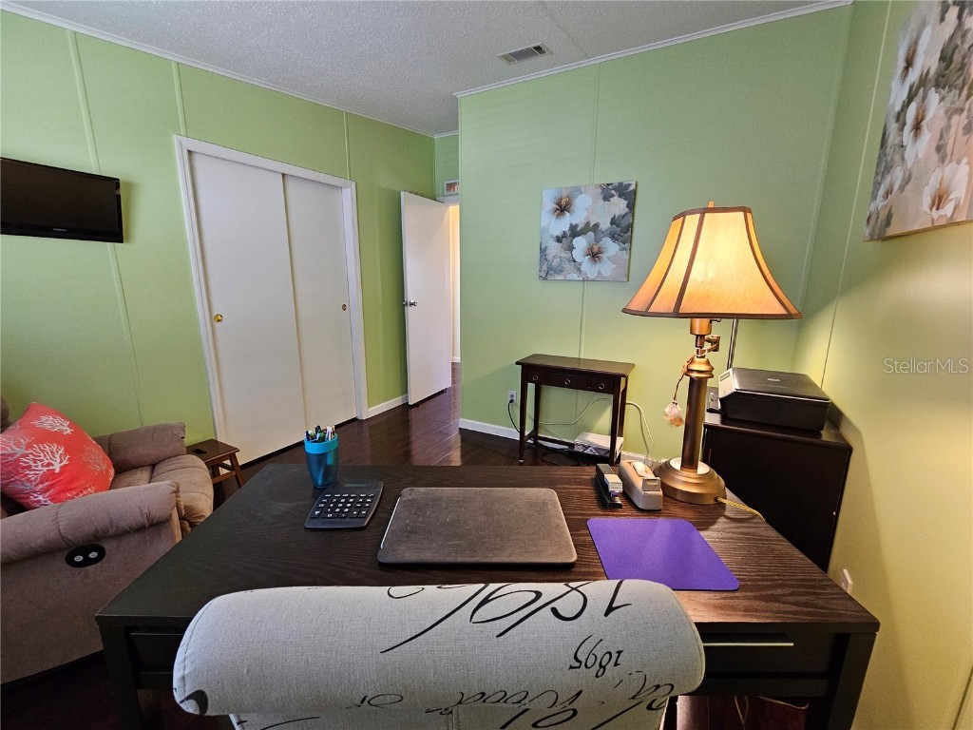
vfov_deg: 89.9
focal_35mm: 13
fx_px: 365
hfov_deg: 106.2
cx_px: 486
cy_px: 365
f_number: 2.2
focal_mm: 2.2
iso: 320
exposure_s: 1/30
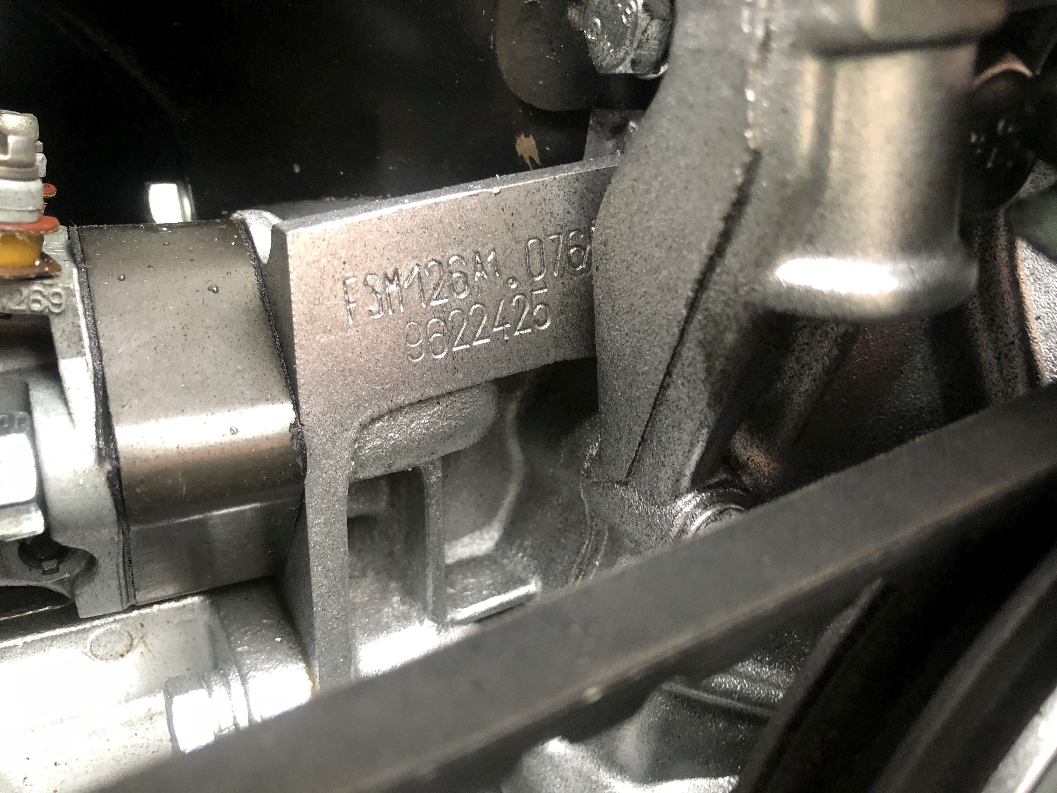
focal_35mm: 28
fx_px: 855
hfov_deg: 63.4
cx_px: 528
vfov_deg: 49.7
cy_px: 396
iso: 100
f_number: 1.8
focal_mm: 4
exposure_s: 1/9
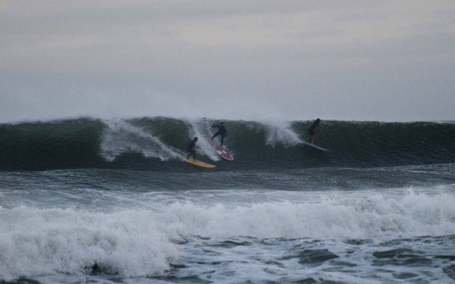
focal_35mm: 521
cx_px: 228
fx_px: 6459
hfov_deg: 4.0
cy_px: 151
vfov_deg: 2.5
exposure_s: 1/1000
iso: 1600
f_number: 4.8
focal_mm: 340
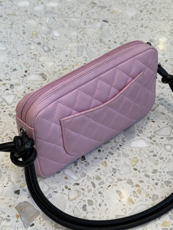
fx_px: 320
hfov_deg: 30.3
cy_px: 115
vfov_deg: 39.7
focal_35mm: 48
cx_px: 86
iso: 50
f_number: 1.78
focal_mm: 6.76
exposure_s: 1/100
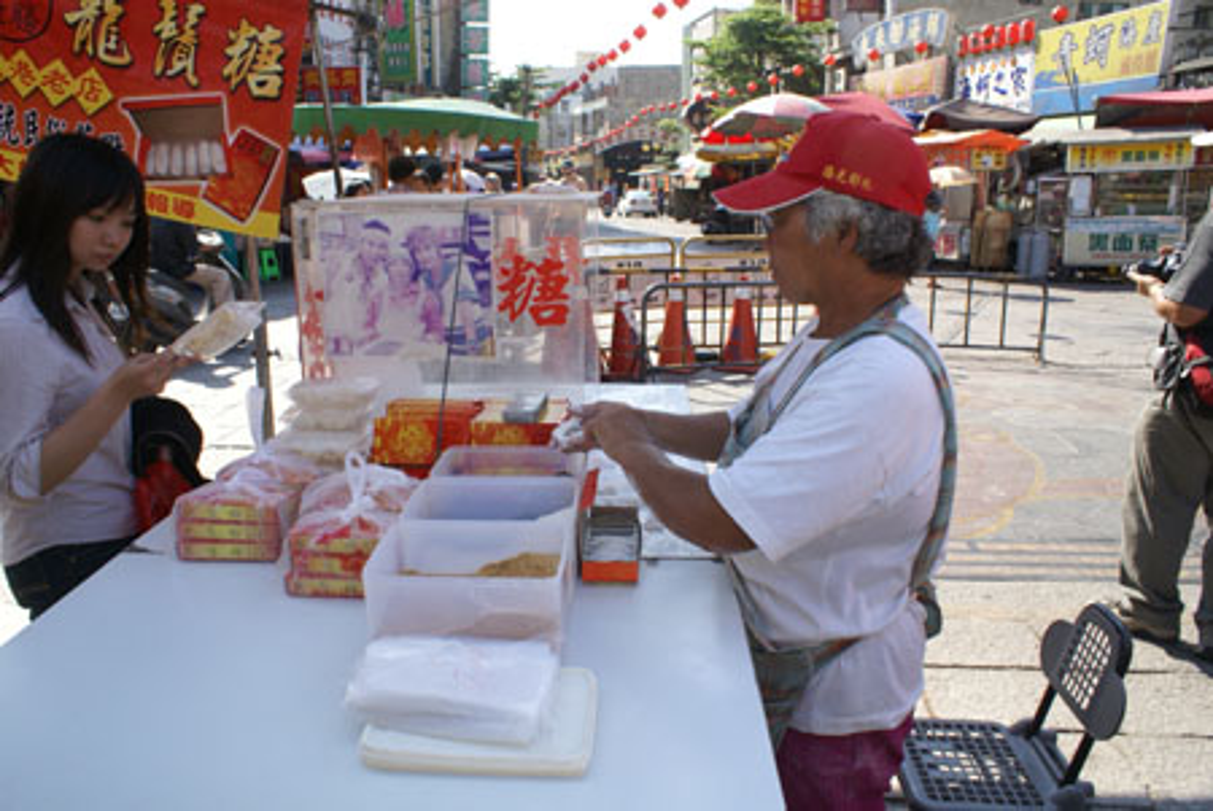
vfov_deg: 48.0
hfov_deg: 67.3
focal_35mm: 27
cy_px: 406
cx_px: 606
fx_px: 911
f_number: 9
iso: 100
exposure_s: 1/80
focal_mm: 18
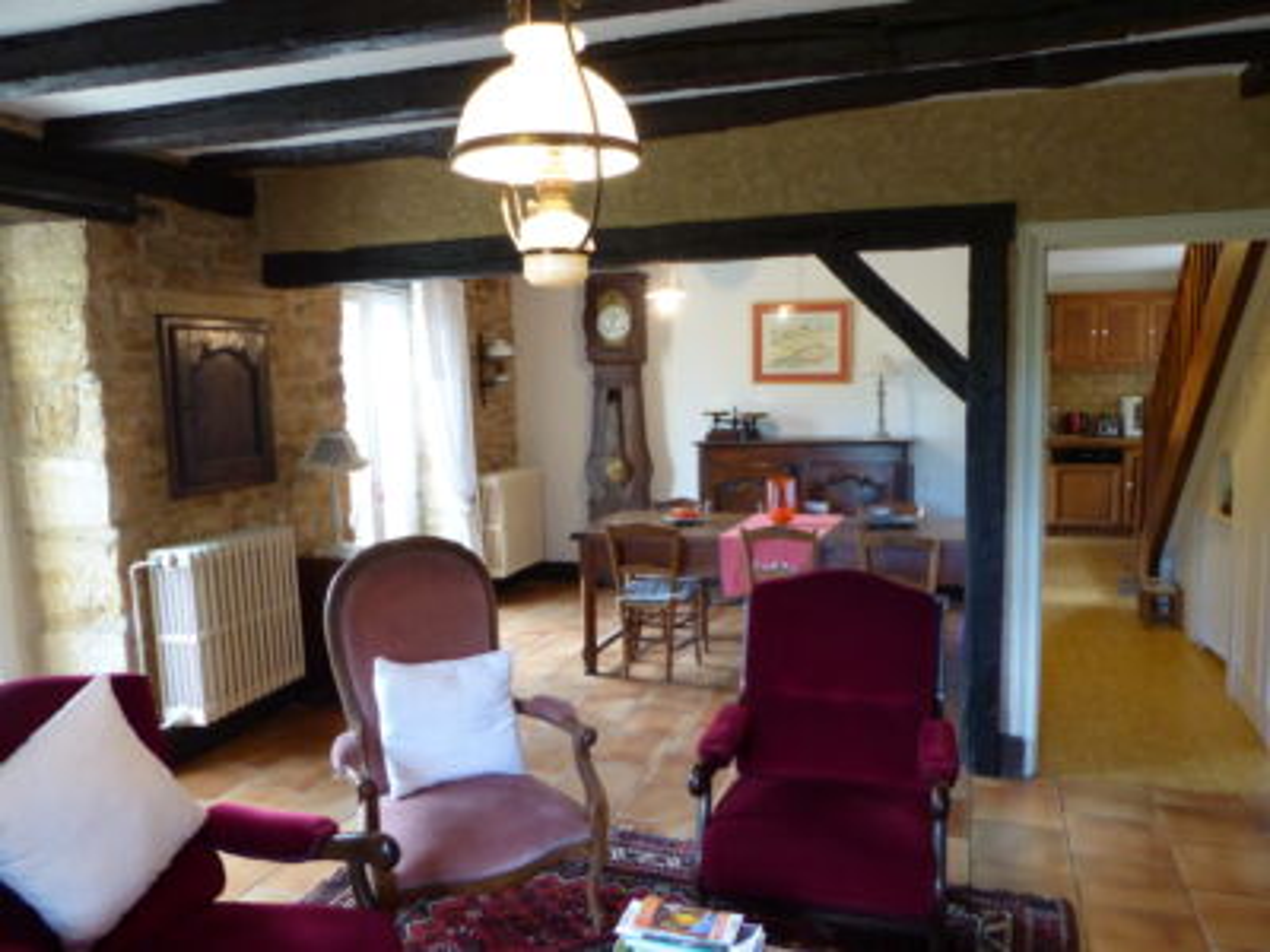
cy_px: 476
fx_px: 954
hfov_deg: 67.3
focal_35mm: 26
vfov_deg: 53.1
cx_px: 635
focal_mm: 4.5
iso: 400
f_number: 2.8
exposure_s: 1/20
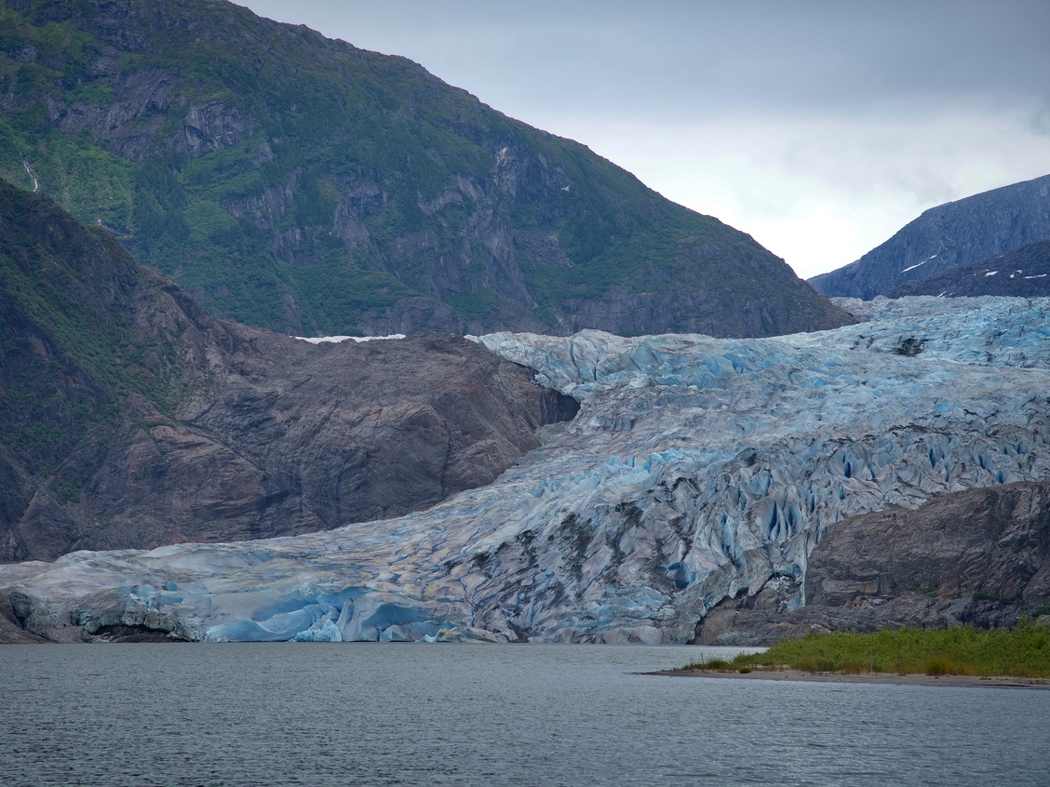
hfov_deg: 15.1
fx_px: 3974
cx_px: 504
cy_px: 391
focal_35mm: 131
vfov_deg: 11.3
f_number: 8
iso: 100
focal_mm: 120
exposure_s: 1/250
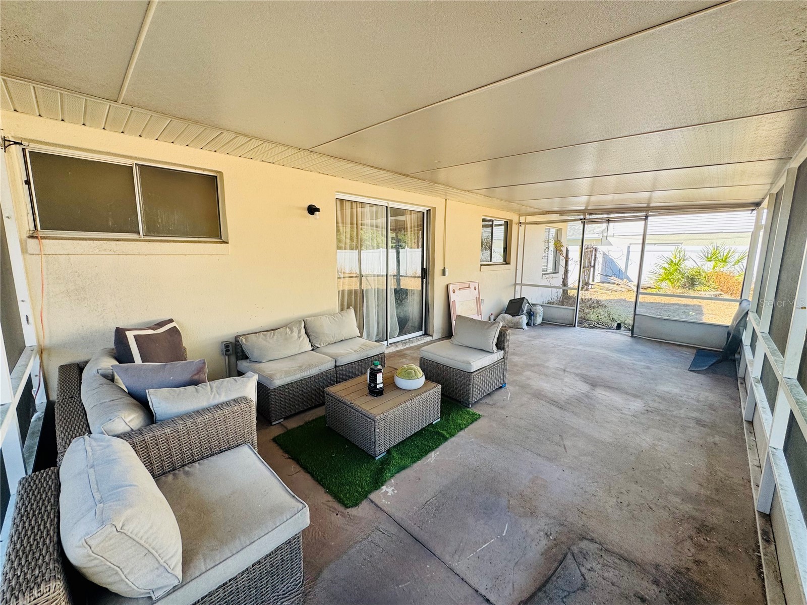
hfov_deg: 102.1
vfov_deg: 85.7
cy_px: 302
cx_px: 404
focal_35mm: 14
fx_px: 326
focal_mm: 2.22
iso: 50
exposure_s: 1/99
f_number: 2.2
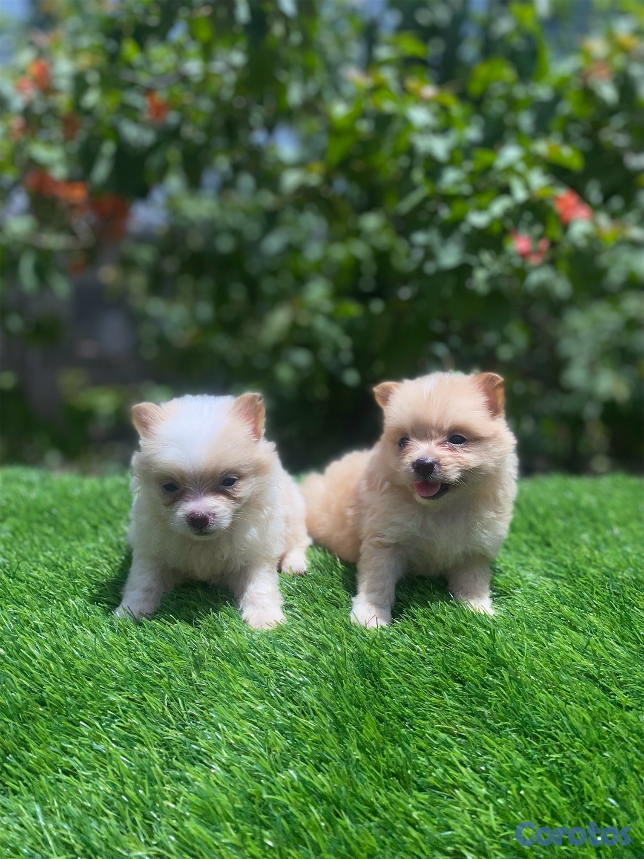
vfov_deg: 67.3
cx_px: 322
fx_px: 645
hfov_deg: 53.1
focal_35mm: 26
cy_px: 430
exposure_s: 1/10417
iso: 32
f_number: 1.8
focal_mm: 4.25
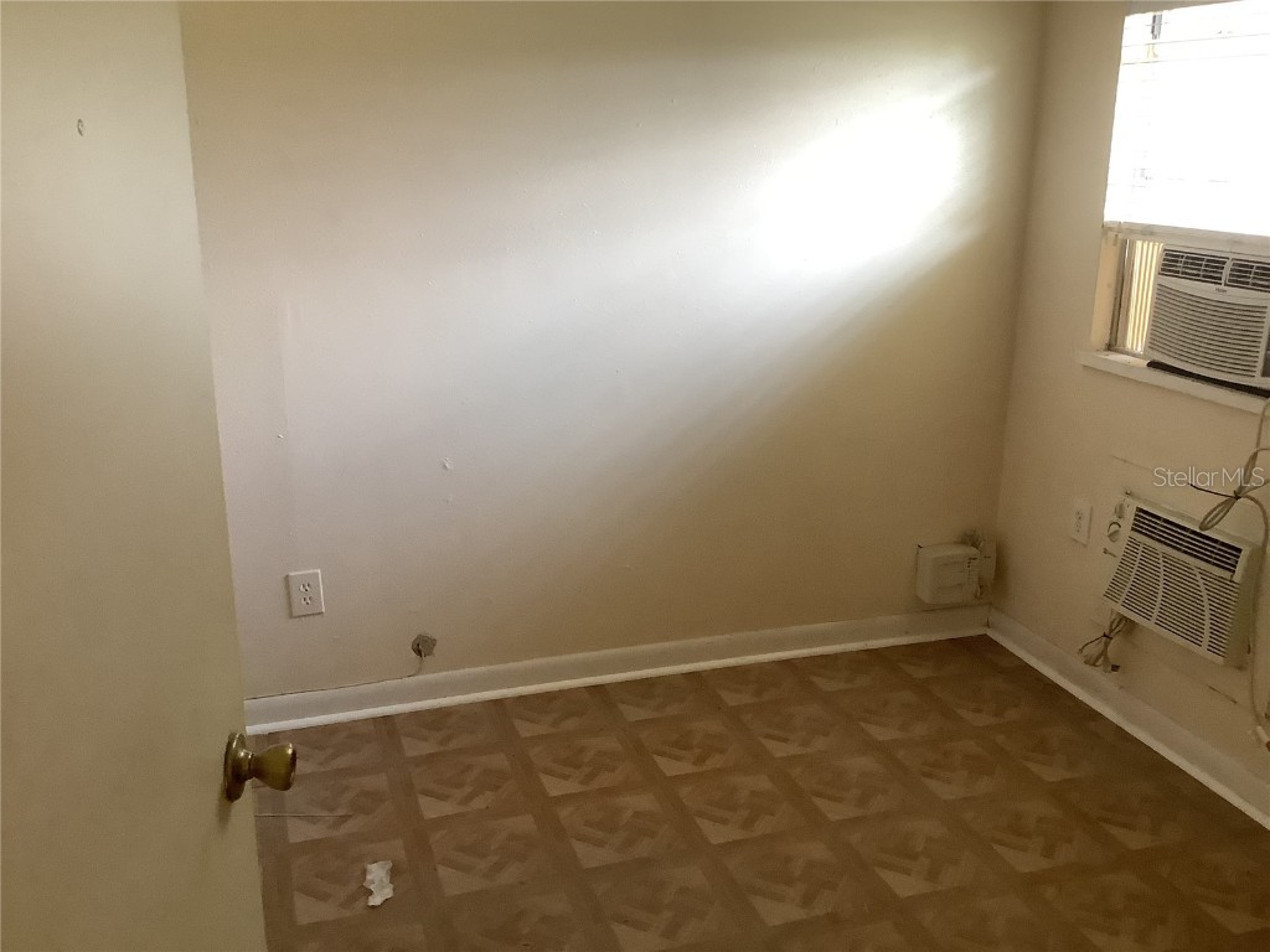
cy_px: 476
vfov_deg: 45.4
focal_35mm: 31
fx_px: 1137
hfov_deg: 58.4
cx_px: 635
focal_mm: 3.3
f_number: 2.4
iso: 200
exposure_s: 1/60
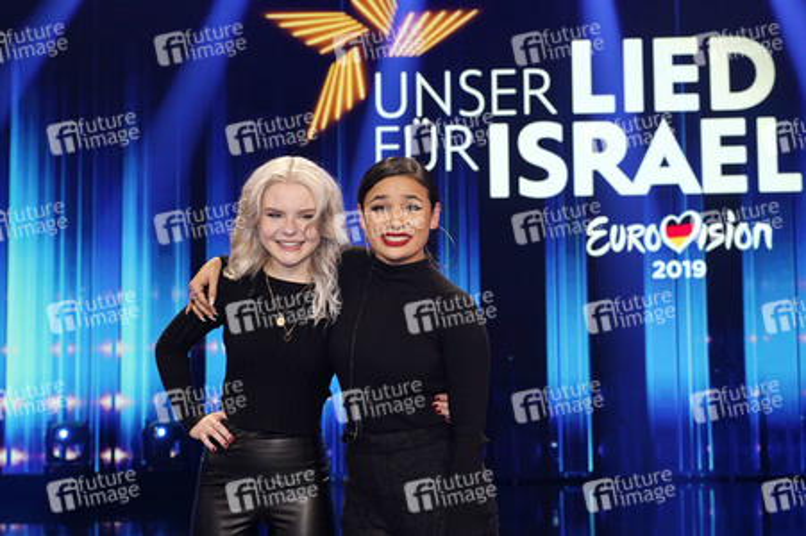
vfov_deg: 23.0
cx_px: 403
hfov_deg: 34.0
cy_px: 268
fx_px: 1320
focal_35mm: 59
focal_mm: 59
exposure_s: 1/160
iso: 1600
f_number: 6.3
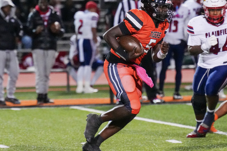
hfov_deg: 5.4
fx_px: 2389
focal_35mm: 379
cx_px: 175
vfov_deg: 3.6
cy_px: 54
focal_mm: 231
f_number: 4
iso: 6400
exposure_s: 1/640
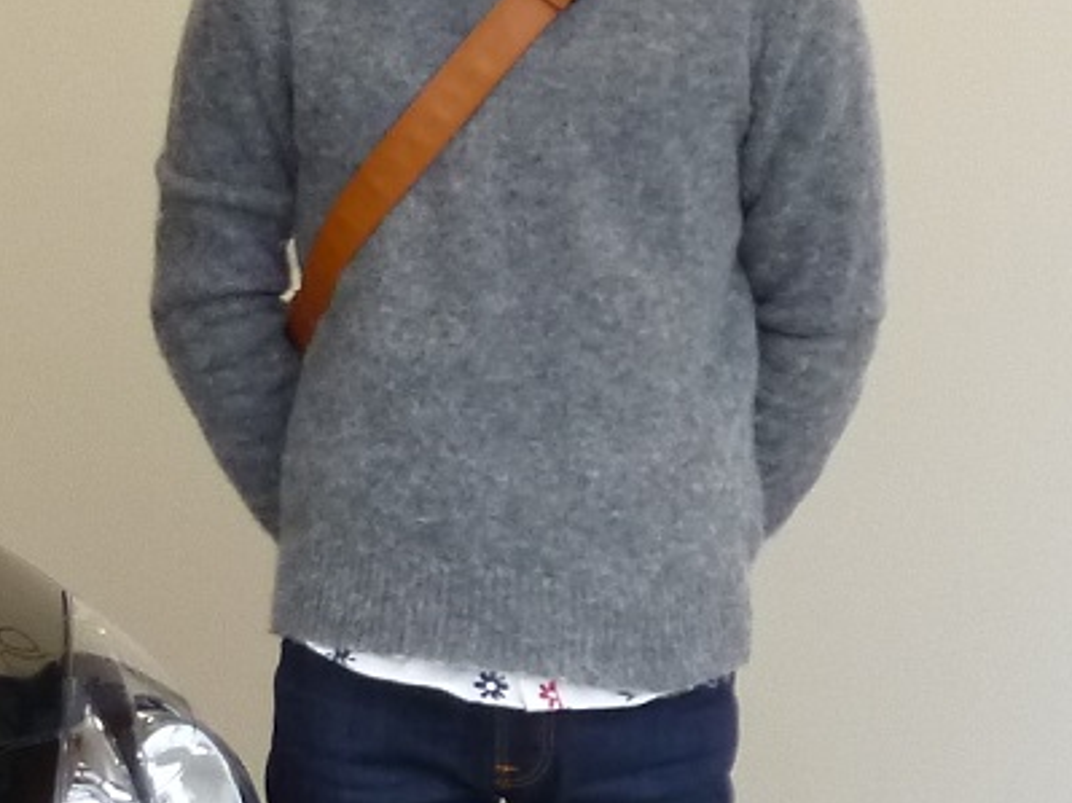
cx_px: -605
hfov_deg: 10.3
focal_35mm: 184
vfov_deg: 8.1
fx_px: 5696
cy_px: 483
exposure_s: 1/60
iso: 200
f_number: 3.7
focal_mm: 7.3
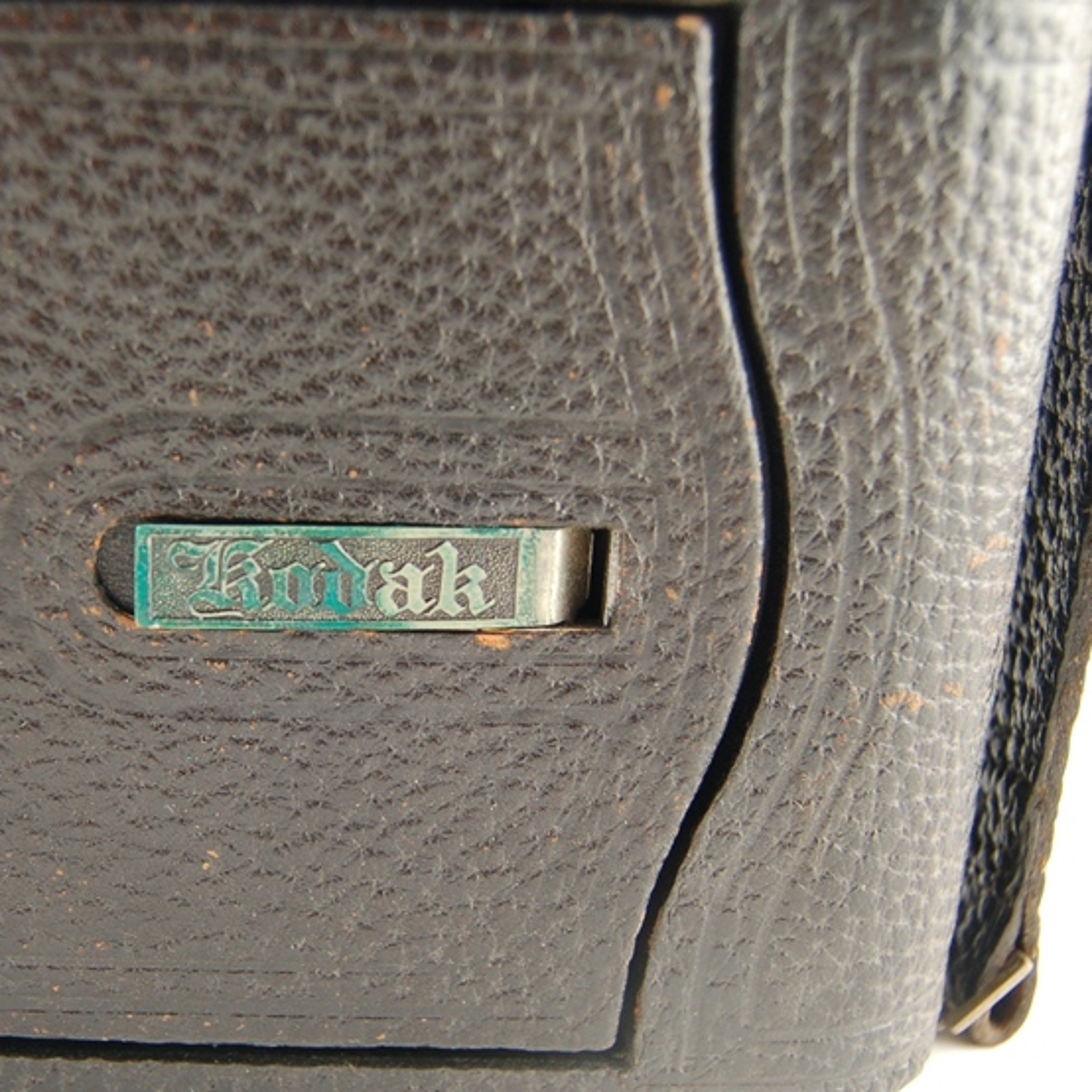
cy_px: 578
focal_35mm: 48
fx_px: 1702
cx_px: 294
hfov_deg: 34.9
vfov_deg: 35.6
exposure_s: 1/60
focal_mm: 23
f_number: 3.8
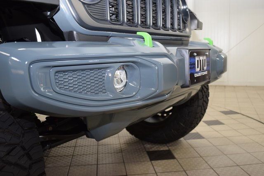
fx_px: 264
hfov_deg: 53.1
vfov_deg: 36.9
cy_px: 88
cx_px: 132
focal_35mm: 36
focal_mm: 24
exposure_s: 1/80
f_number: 4.5
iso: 800
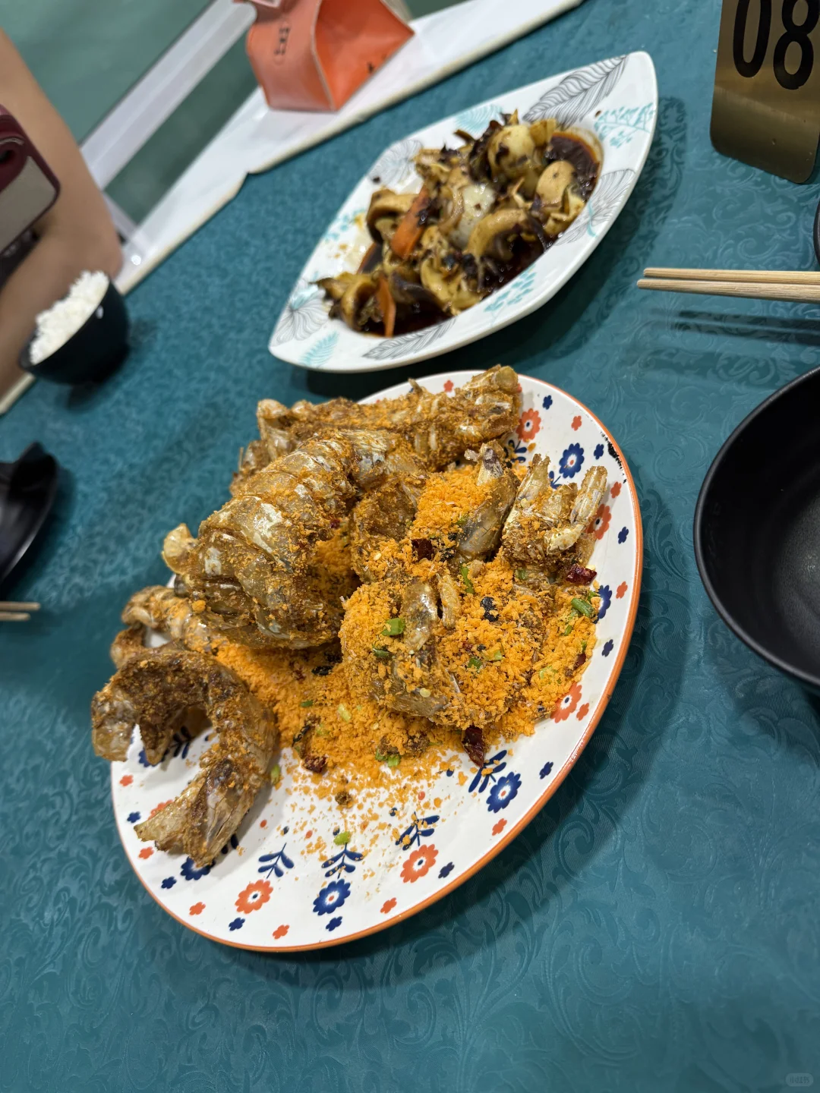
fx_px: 758
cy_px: 546
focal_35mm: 24
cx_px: 410
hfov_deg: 56.8
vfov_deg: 71.6
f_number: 1.78
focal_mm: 6.76
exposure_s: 1/50
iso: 125
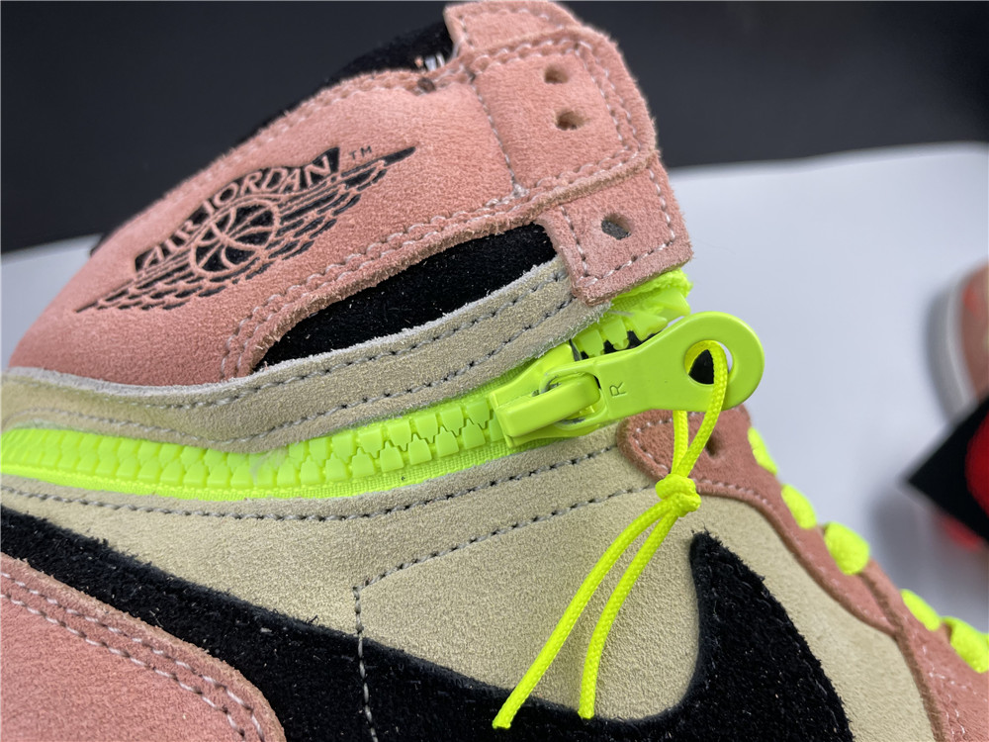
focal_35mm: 26
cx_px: 494
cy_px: 371
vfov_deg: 53.1
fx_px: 743
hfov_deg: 67.3
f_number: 1.6
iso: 40
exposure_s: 1/121
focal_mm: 4.2
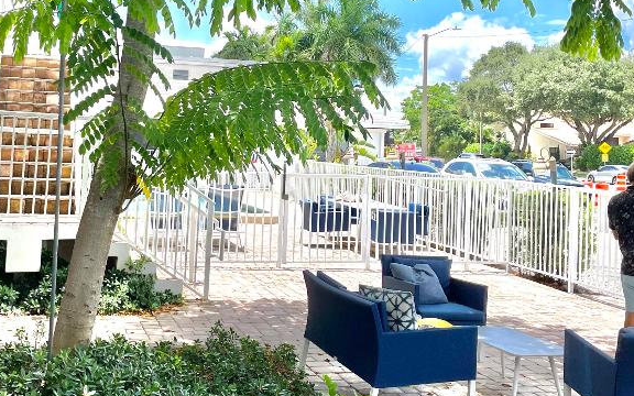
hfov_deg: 41.0
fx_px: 847
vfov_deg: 26.1
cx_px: 294
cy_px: 110
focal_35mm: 49
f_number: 1.6
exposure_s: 1/2304
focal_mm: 4.2
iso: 32
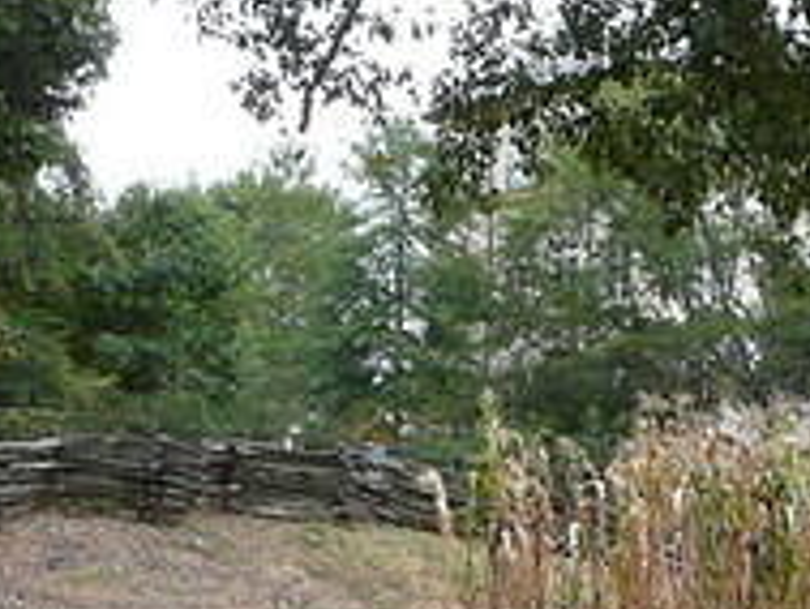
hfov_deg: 15.4
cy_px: 429
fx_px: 2927
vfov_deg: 11.8
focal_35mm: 125
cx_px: 853
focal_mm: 4.8
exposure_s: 1/125
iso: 100
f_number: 4
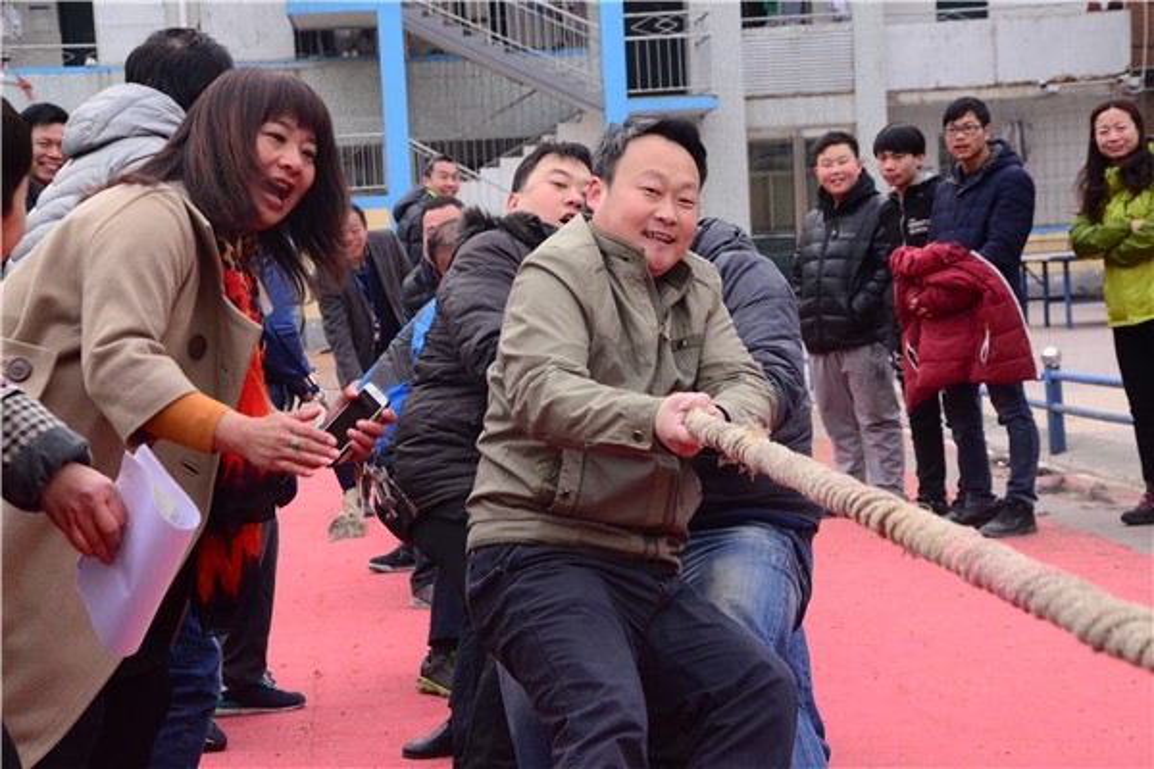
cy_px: 384
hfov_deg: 20.6
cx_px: 577
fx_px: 3173
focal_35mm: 99
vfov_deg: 13.8
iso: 2000
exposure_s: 1/640
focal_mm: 66
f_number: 9
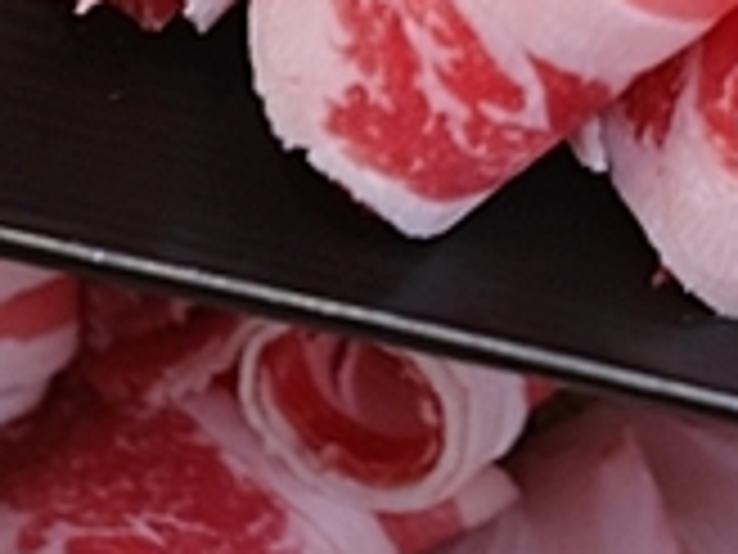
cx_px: 702
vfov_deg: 8.2
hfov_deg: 11.3
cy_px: -441
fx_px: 3710
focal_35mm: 174
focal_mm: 23
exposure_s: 1/85
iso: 1000
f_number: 3.6
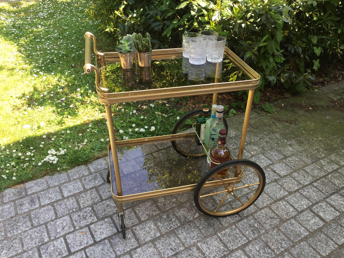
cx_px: 172
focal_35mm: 29
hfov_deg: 61.7
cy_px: 129
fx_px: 288
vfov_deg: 48.2
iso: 32
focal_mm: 4.15
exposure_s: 1/173
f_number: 2.2
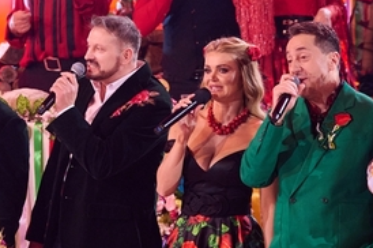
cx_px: 97
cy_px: 54
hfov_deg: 5.7
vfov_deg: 3.8
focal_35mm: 362
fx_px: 3746
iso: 3200
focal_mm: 140
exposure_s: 1/125
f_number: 4.5
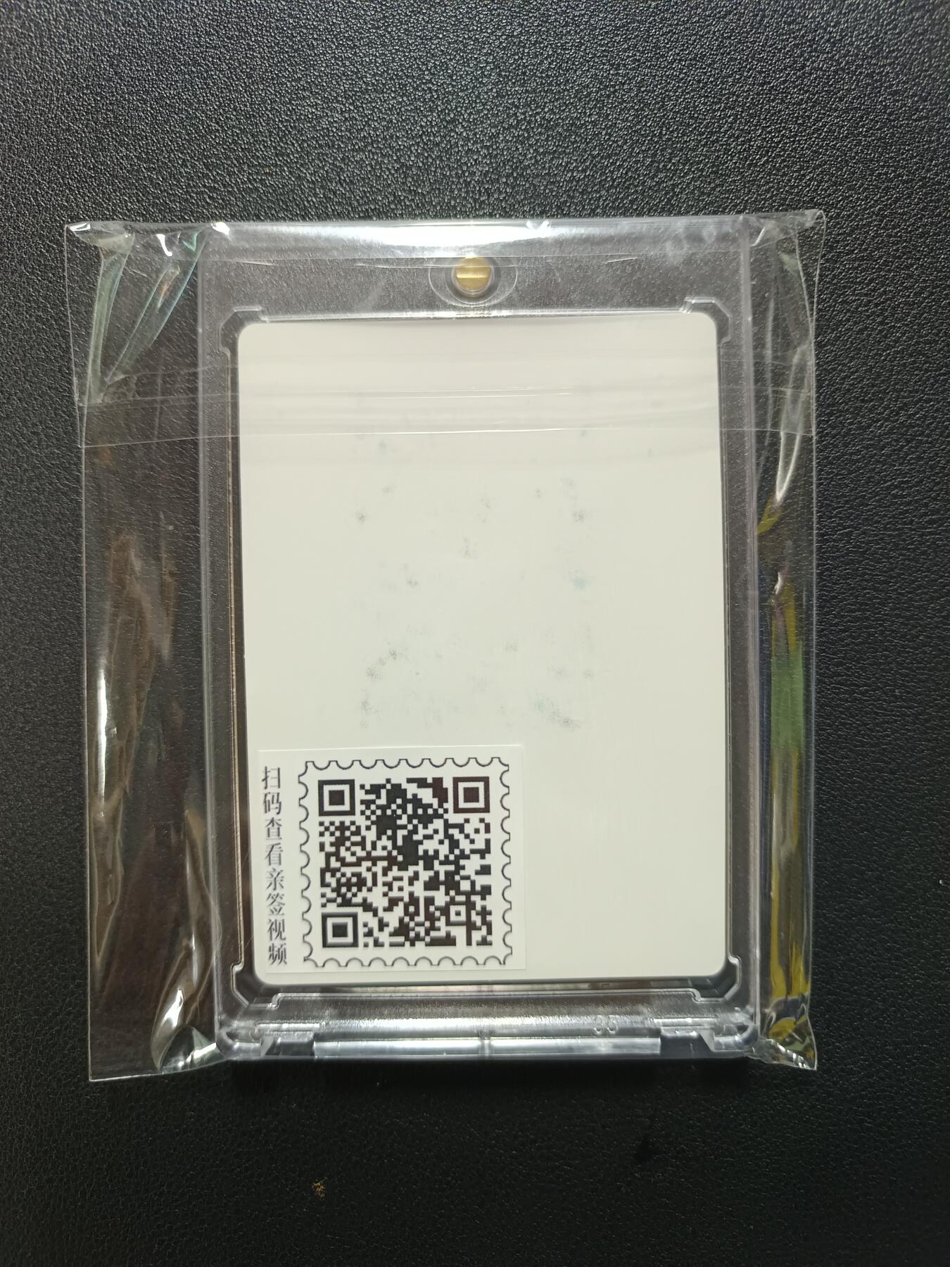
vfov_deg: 71.6
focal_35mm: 24
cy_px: 634
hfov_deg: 56.8
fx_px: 878
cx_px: 475
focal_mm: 5.31
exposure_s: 1/25
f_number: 1.7
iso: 1038
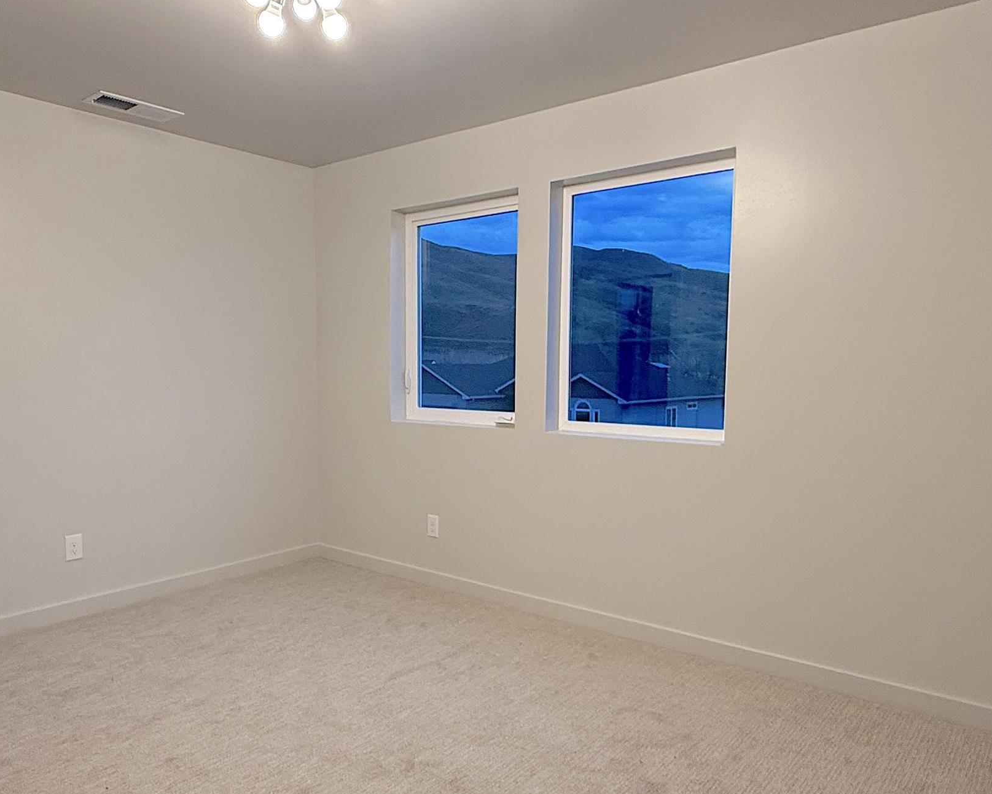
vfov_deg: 54.8
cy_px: 439
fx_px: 763
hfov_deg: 66.0
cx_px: 470
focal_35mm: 26
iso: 320
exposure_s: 1/120
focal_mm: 2.22
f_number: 2.2
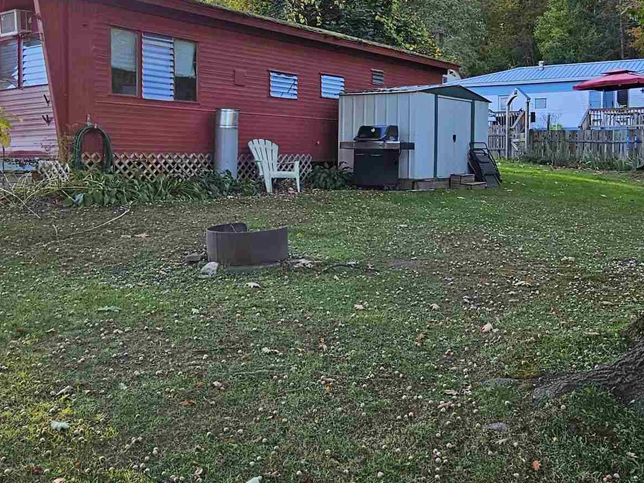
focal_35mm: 34
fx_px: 632
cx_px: 348
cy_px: 162
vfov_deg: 41.3
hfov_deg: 53.9
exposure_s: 1/257
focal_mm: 2.2
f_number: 2.2
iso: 64
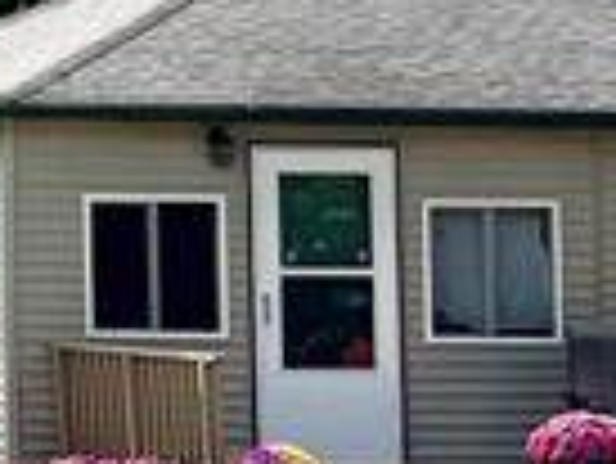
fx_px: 3188
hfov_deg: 9.6
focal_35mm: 179
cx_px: -922
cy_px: 50
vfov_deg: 8.3
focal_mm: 6.76
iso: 100
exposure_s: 1/3759
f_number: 1.78
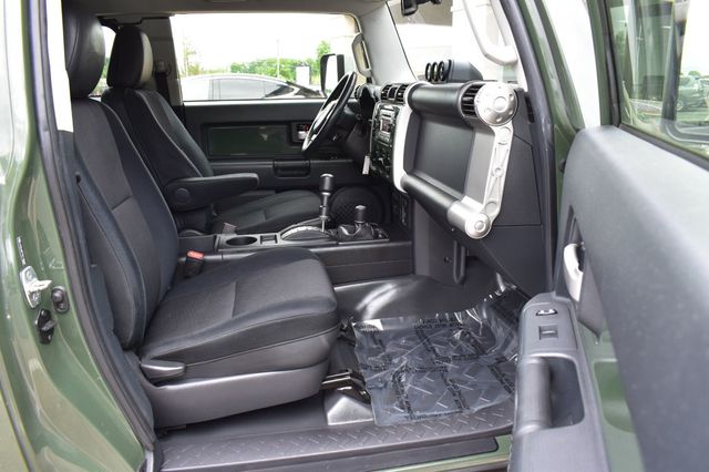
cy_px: 236
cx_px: 354
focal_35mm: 27
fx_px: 531
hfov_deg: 67.4
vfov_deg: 47.9
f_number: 8
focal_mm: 18
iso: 400
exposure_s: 1/50
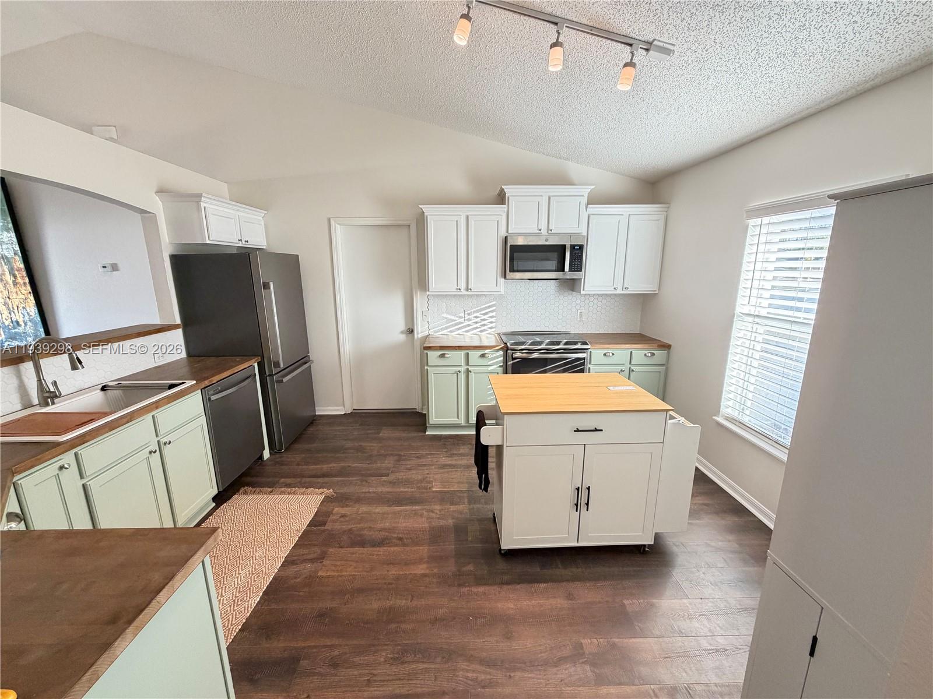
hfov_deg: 102.1
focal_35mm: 14
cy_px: 350
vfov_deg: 85.7
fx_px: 377
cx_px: 466
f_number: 2.2
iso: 250
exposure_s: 1/60
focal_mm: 2.22
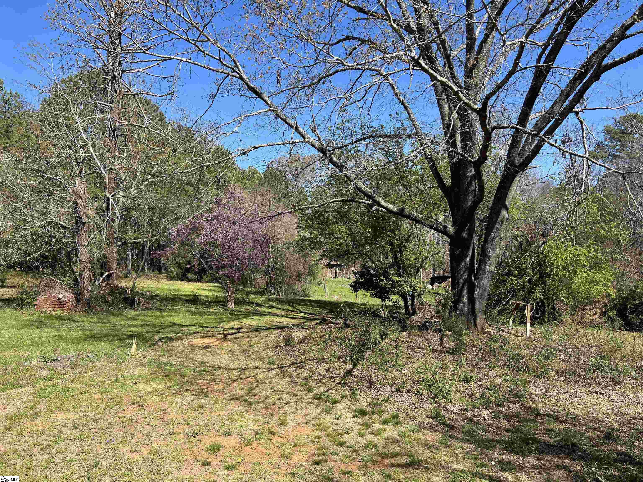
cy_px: 241
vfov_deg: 53.1
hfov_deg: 67.3
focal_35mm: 26
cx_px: 322
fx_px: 483
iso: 50
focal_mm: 5.7
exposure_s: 1/1838
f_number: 1.5
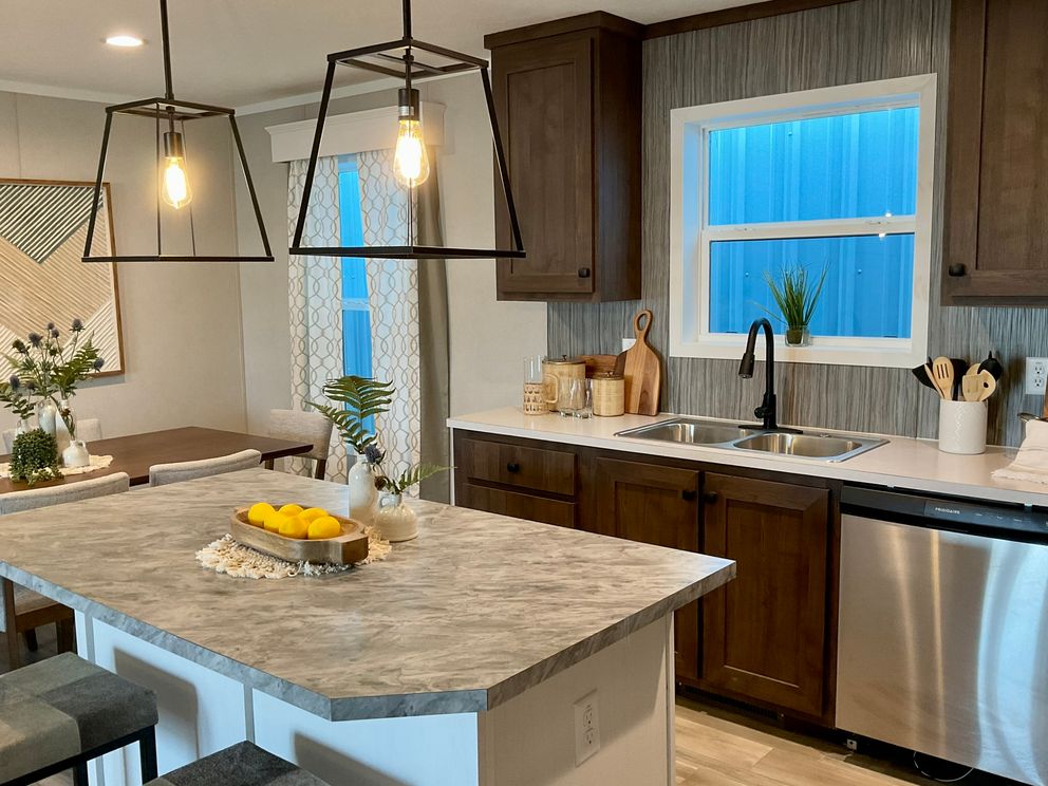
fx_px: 878
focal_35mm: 29
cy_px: 393
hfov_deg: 61.7
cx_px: 524
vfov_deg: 48.2
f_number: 1.8
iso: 80
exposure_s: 1/60
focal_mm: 3
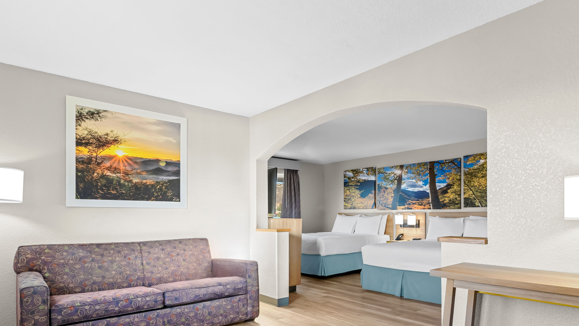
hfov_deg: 84.8
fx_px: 317
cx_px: 302
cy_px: 226
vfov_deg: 53.0
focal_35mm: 21
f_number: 8
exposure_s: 1/20
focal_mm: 11
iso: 800
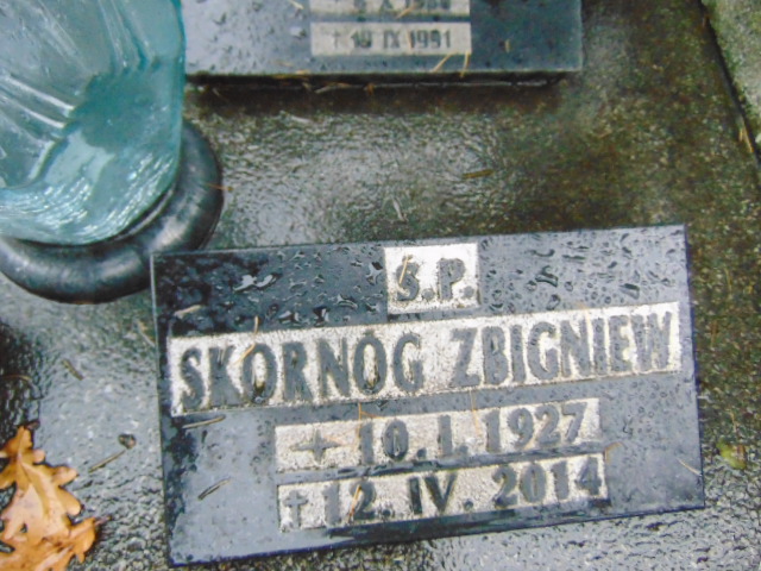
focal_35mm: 25
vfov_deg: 54.9
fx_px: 550
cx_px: 380
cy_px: 286
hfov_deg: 69.4
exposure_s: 1/80
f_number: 3
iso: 800
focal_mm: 4.5
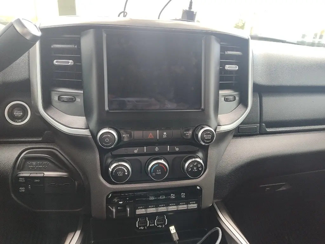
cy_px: 122
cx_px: 162
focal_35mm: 23
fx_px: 216
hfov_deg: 73.9
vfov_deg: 58.9
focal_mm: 5.56
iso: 264
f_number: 1.8
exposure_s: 1/120
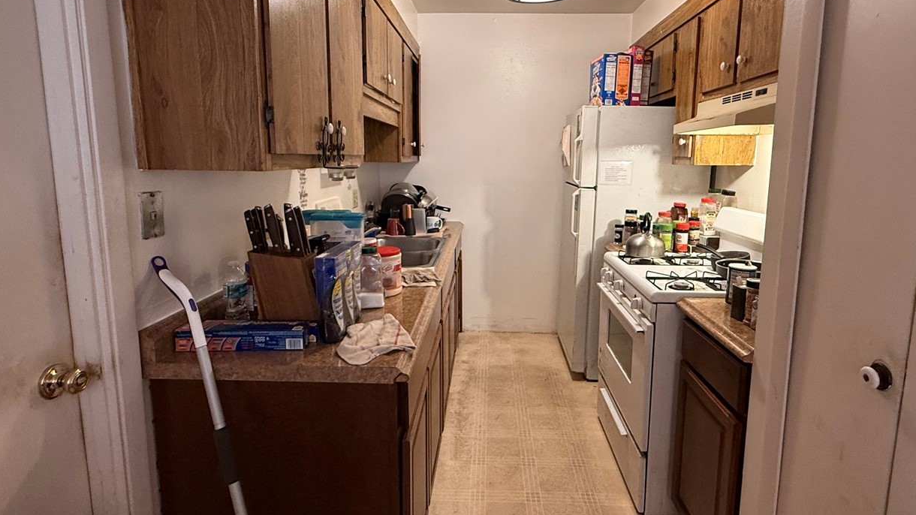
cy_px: 223
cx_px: 478
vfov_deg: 55.7
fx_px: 486
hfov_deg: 86.6
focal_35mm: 20
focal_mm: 2.22
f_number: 2.2
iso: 400
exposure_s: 1/60
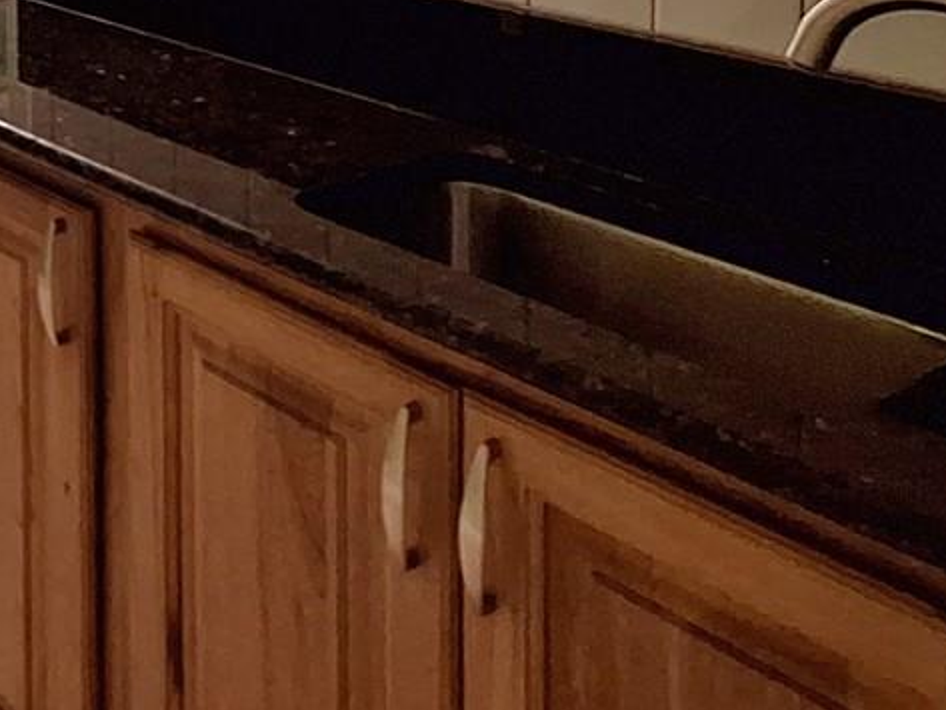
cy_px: -282
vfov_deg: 26.3
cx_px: -432
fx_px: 1203
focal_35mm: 44
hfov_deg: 29.1
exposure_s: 1/40
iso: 200
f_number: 2.2
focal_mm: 1.74
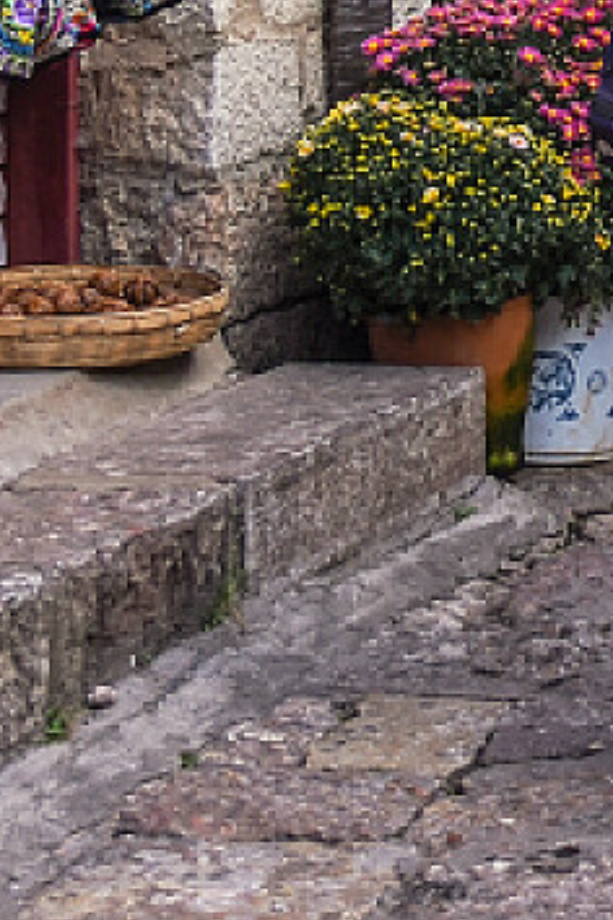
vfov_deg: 11.4
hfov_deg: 7.7
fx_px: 4291
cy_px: -698
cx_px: 1382
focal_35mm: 168
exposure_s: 1/125
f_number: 4
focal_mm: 31
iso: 100
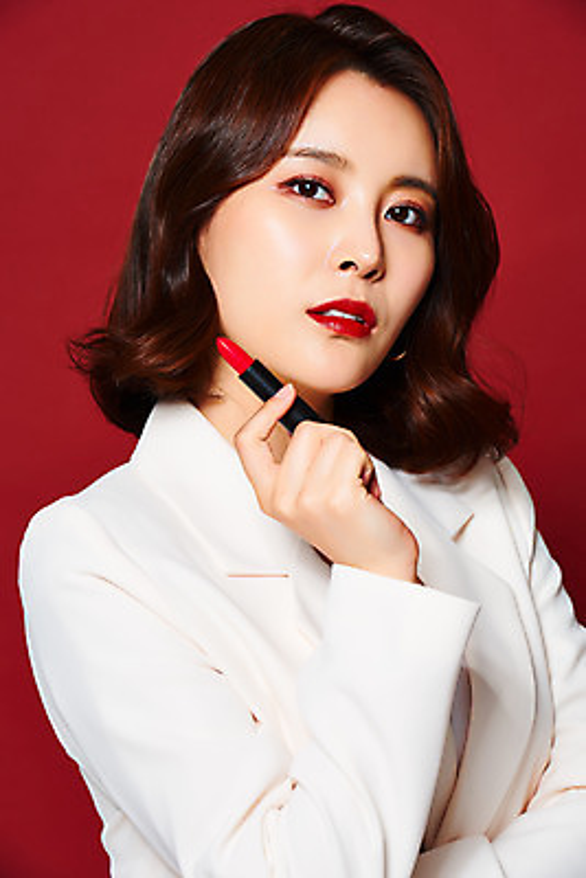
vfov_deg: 10.3
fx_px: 4879
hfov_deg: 6.9
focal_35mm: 200
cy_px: 439
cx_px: 293
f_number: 16
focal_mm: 200
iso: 100
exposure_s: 1/125
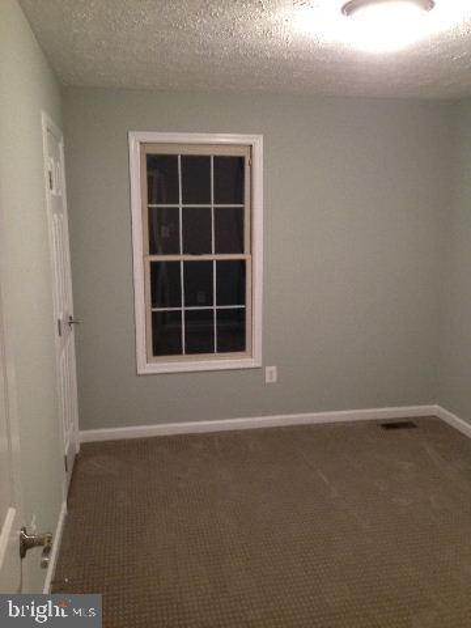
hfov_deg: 42.9
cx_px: 236
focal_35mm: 33
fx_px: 599
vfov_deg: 55.4
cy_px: 314
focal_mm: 4.12
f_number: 2.4
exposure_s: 1/20
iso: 125
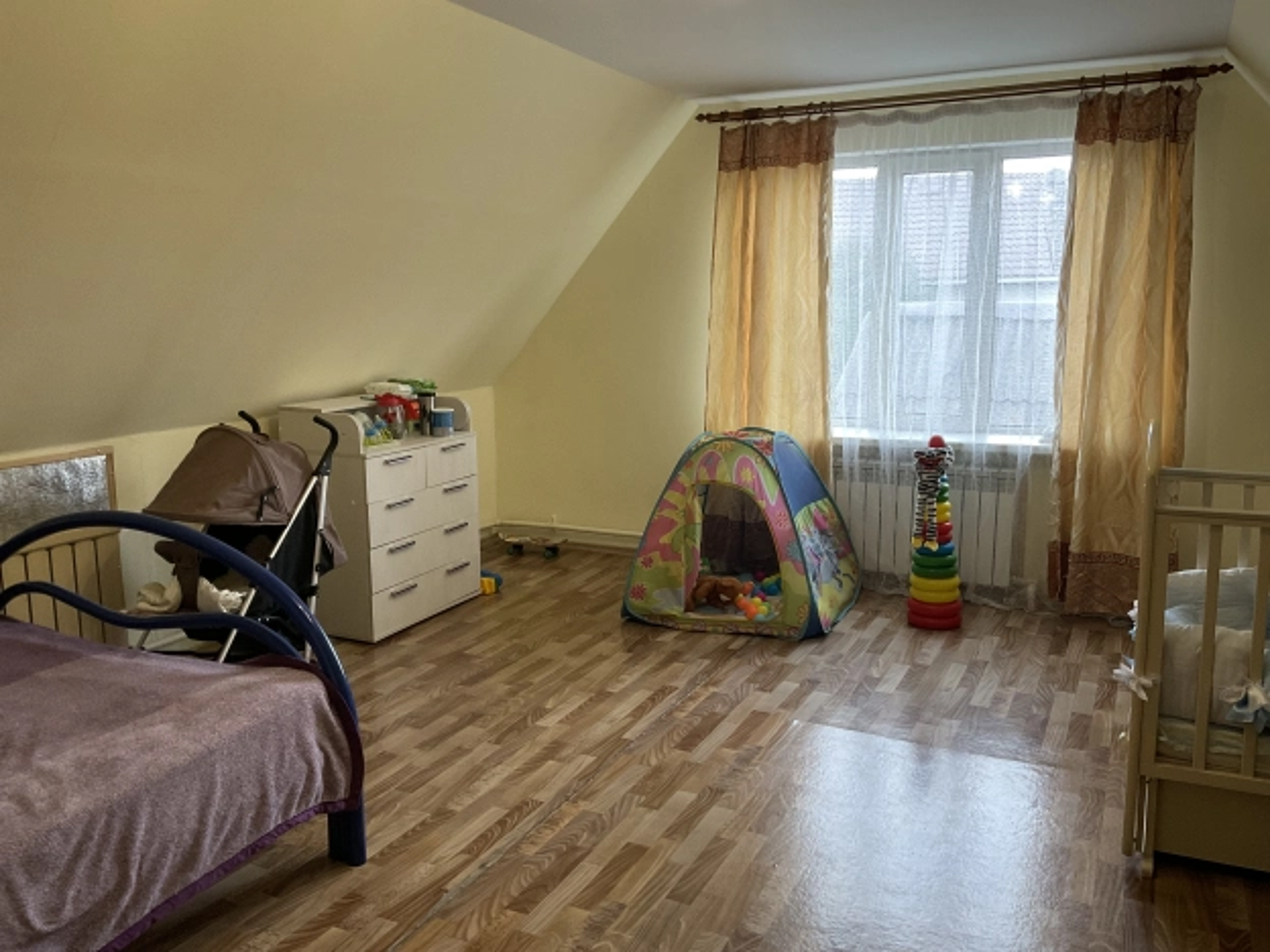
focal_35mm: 29
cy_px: 476
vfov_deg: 48.2
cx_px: 635
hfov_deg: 61.7
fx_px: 1064
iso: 80
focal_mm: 3
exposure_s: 1/60
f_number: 1.8
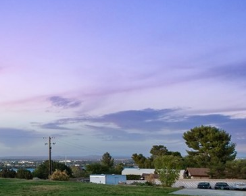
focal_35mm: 37
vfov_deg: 38.6
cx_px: -28
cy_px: 156
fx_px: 269
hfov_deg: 39.6
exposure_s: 1/2
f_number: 9
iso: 1000
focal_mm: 14
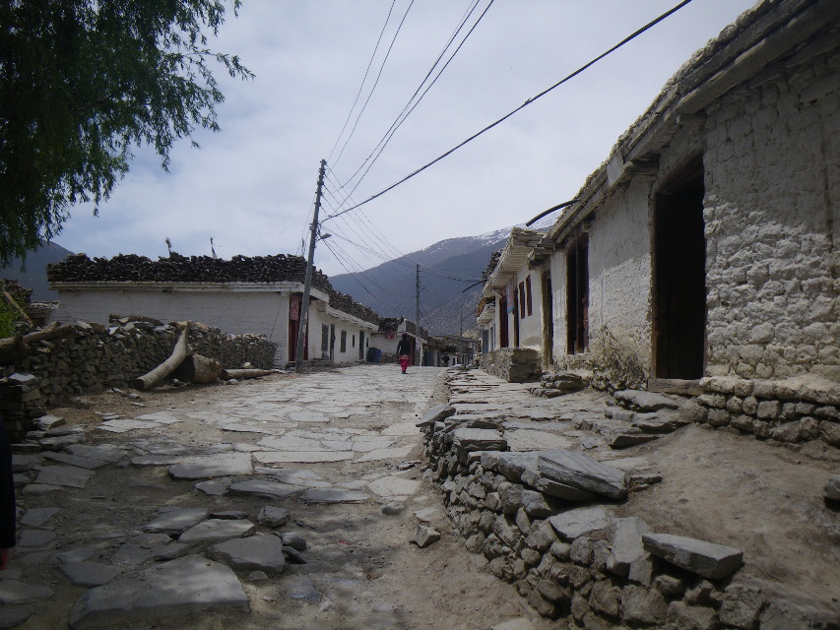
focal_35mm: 28
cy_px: 315
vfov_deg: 49.8
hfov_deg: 63.4
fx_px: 680
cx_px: 420
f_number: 4.2
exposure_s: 1/1000
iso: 50
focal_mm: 5
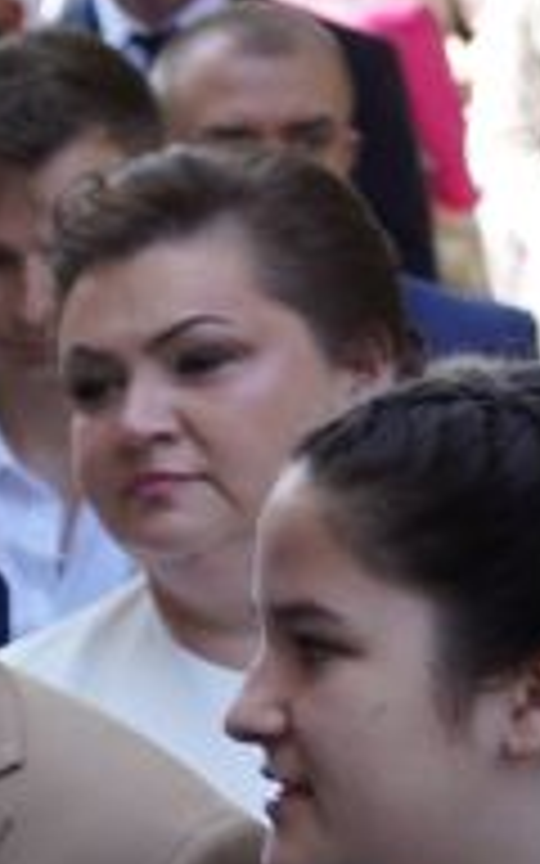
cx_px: -2304
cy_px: 1640
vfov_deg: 7.0
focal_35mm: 290
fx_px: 6829
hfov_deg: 4.0
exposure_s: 1/100
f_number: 4
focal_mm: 42
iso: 125
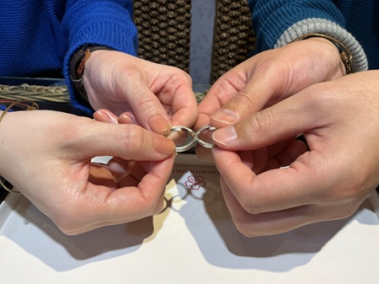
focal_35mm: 29
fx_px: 317
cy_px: 142
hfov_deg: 61.7
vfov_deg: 48.2
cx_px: 190
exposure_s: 1/120
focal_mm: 3
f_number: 1.8
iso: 50
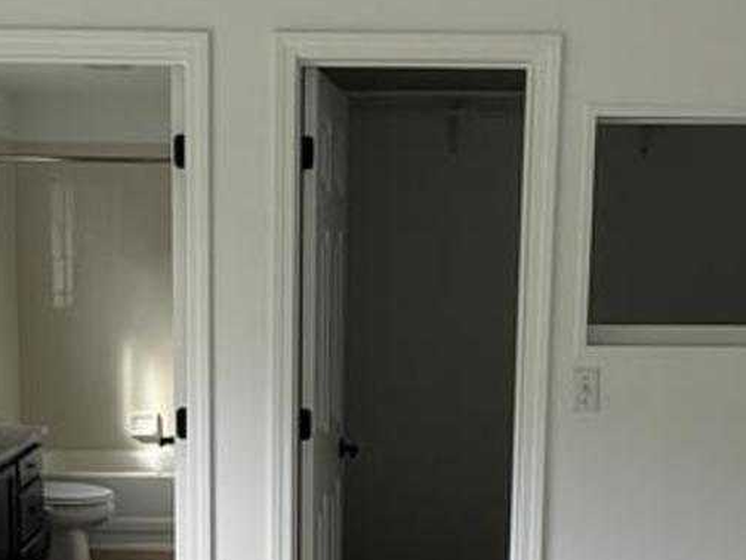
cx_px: 325
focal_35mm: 40
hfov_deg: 46.7
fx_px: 862
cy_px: 410
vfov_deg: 35.3
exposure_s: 1/99
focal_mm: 2.22
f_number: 2.2
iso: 50
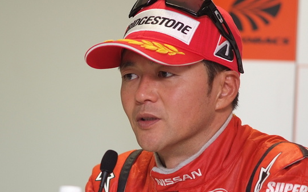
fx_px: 3072
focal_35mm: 366
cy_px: 112
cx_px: 143
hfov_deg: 5.7
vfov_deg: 3.6
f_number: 2.8
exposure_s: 1/250
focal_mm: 180
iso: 800
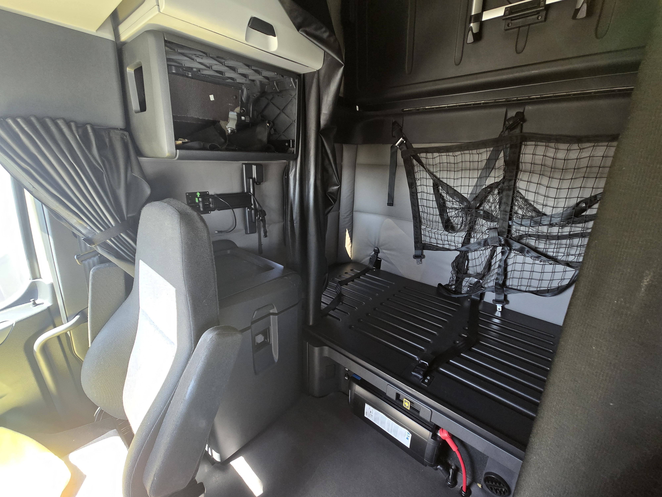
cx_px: 331
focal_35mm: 13
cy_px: 248
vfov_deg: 89.9
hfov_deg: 106.2
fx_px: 249
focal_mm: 2.2
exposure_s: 1/60
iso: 400
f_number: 2.2
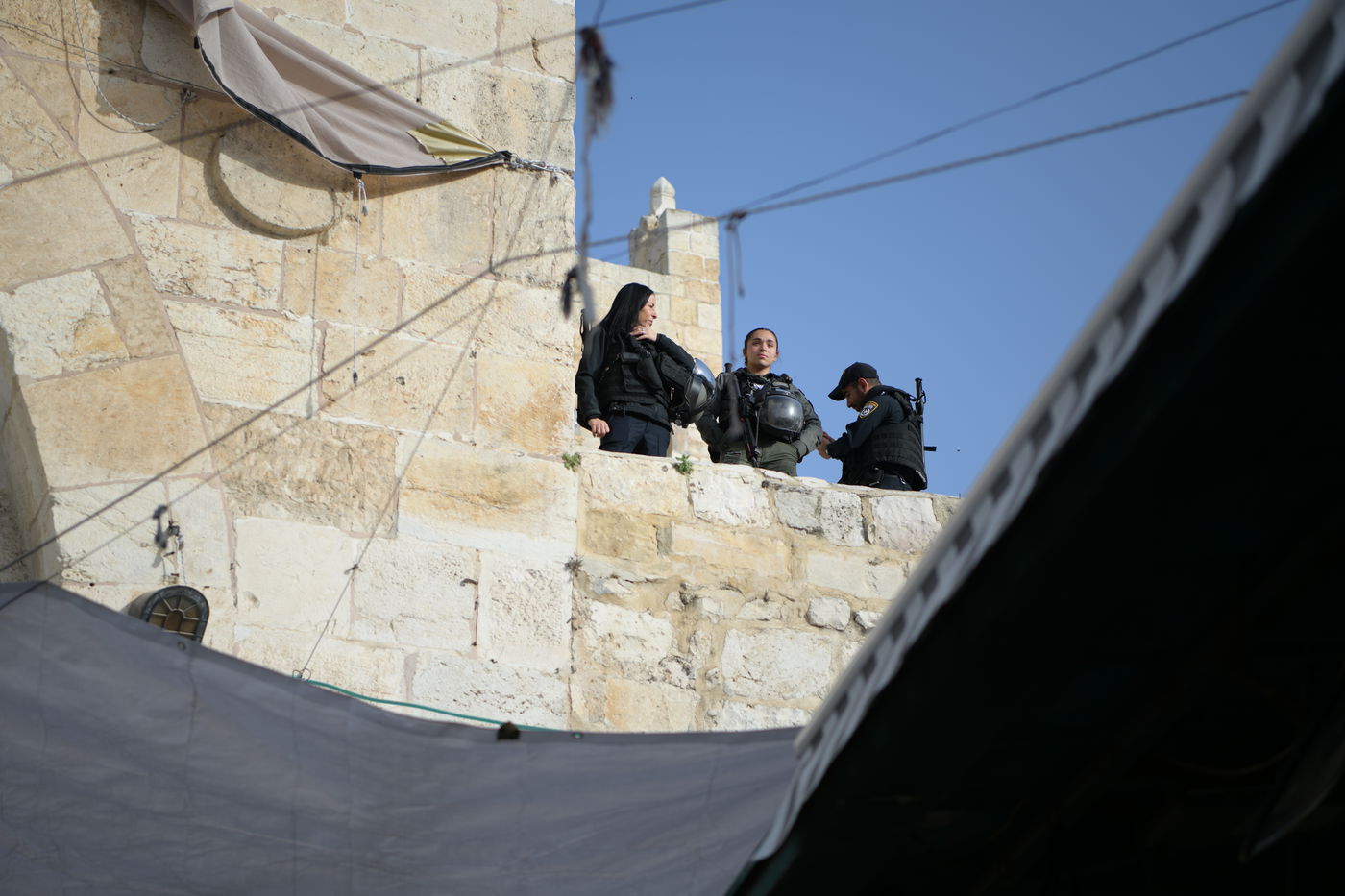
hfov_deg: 28.8
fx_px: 2615
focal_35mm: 70
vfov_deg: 19.5
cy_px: 448
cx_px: 672
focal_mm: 70
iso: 80
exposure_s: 1/1250
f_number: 2.8
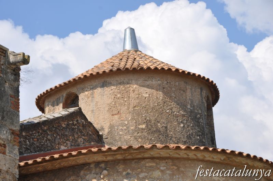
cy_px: 90
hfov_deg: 16.7
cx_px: 136
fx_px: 931
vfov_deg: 11.1
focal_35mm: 123
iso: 200
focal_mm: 82
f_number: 10
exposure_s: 1/400
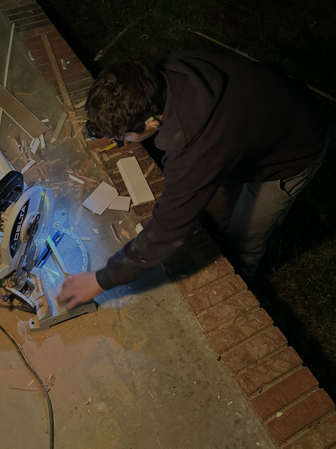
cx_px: 148
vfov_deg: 46.9
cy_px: 138
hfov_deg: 36.8
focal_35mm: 39
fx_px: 505
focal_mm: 6.86
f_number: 1.78
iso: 1000
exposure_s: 1/30
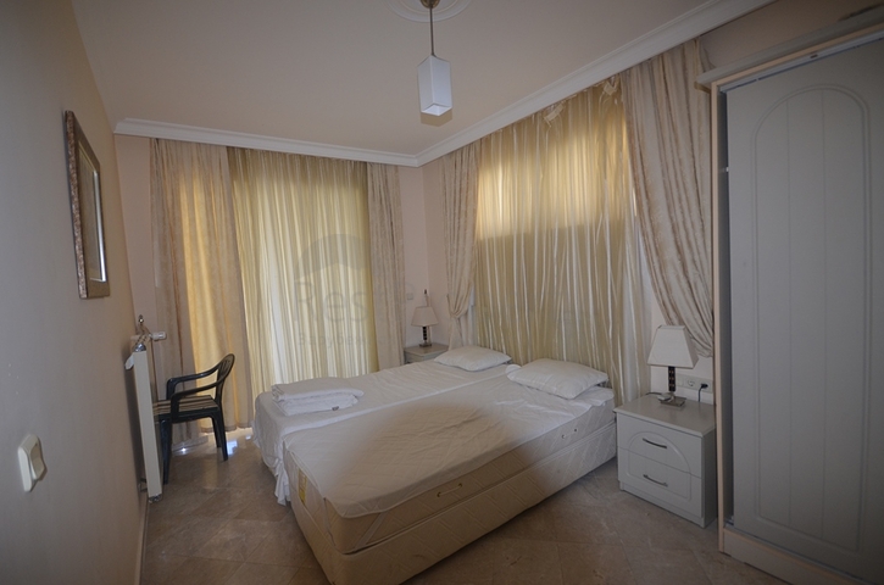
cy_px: 292
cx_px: 442
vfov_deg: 77.1
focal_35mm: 15
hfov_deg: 100.5
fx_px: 368
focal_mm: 10
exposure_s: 1/200
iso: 320
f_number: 4
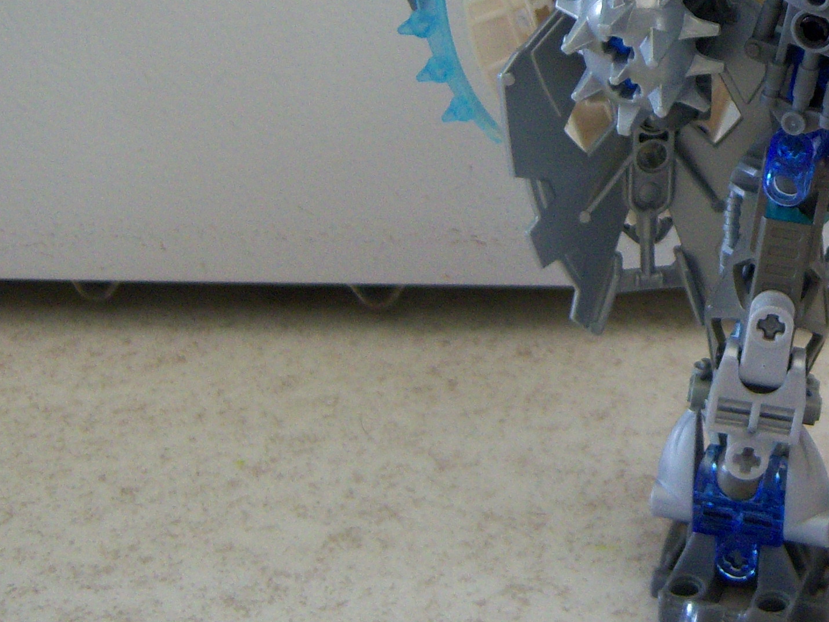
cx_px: 938
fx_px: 2204
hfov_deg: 20.2
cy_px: -59
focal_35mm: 92
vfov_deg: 15.6
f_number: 2.8
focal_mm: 7.5
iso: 160
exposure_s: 1/10
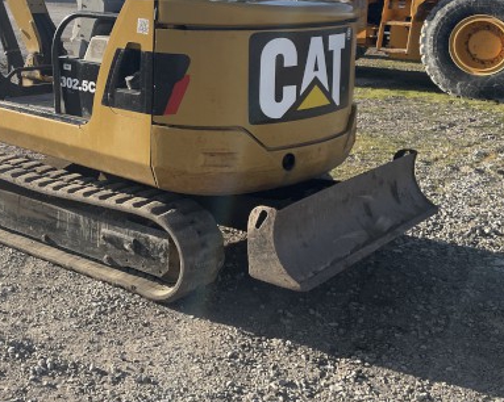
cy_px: 35
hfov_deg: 34.1
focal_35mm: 53
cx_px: 89
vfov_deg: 27.5
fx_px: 790
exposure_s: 1/3300
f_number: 1.6
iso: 32
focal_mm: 4.2
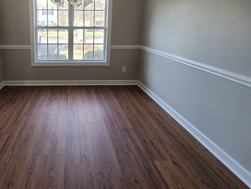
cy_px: 47
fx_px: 145
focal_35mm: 20
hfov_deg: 77.9
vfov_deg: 62.1
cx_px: 75
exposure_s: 1/60
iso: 64
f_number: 2.2
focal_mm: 2.2
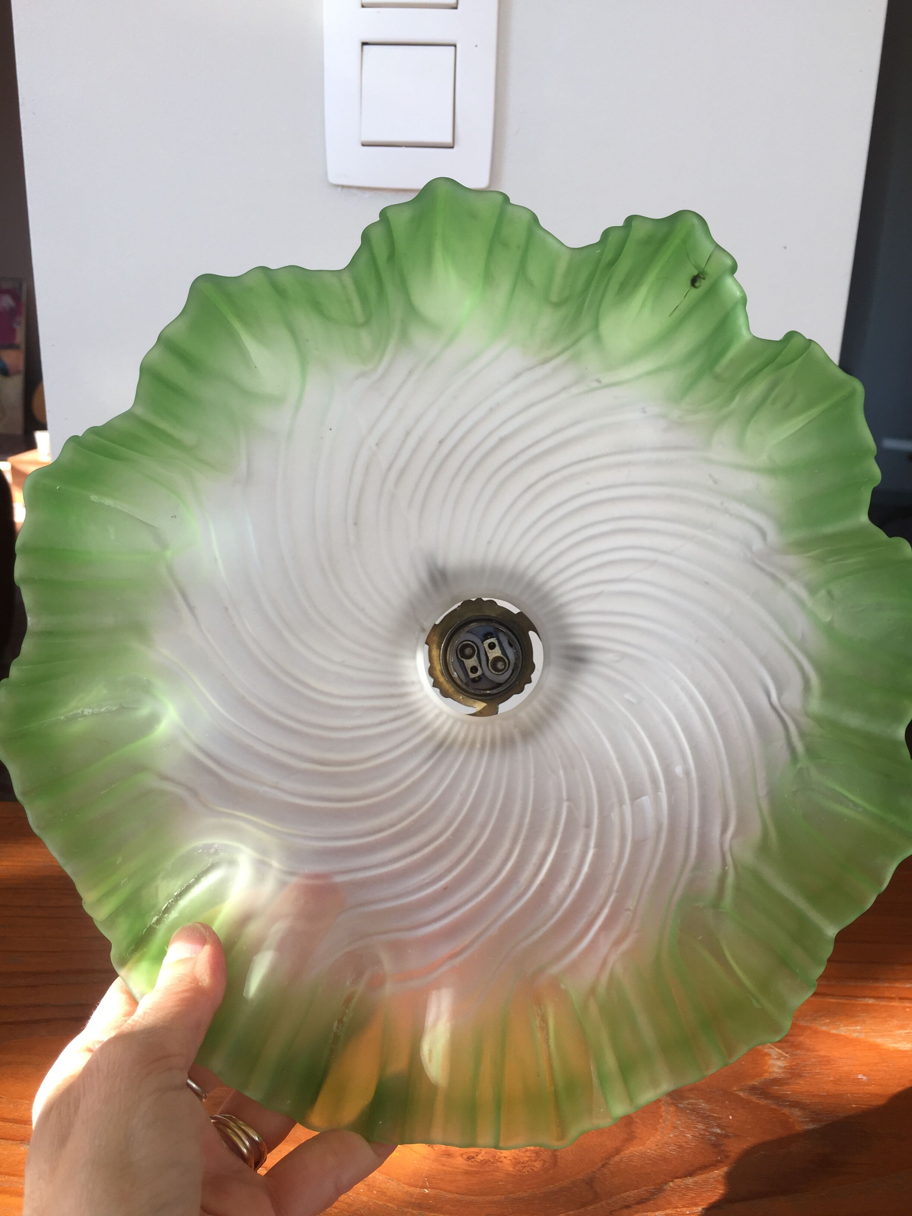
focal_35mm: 29
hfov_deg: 48.2
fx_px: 1019
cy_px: 608
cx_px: 456
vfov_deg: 61.7
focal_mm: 4.15
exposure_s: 1/111
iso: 32
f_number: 2.2
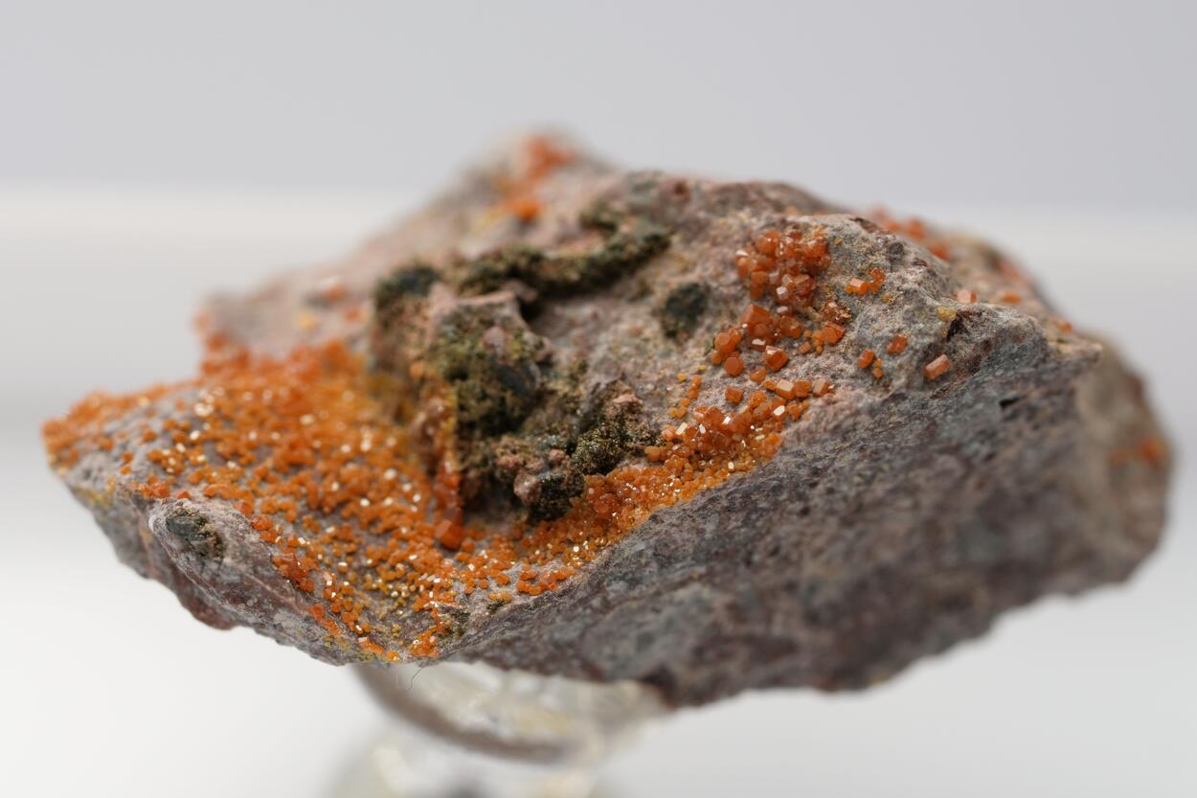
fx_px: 2992
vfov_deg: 15.2
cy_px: 399
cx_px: 598
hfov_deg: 22.6
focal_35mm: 90
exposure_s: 1/30
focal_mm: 90
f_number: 8
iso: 250
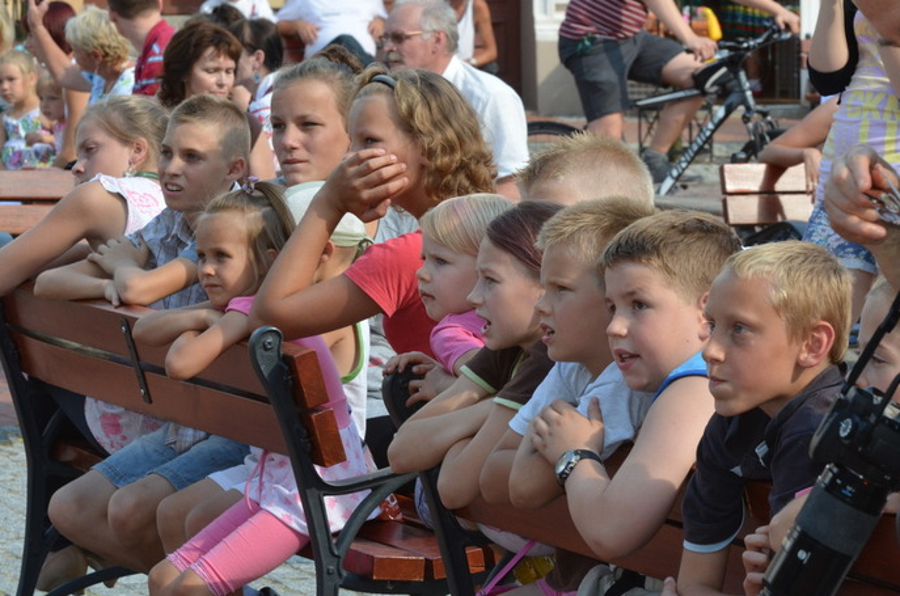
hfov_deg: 10.9
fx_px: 4715
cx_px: 464
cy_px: 291
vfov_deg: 7.2
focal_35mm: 189
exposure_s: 1/200
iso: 800
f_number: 14
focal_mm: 122
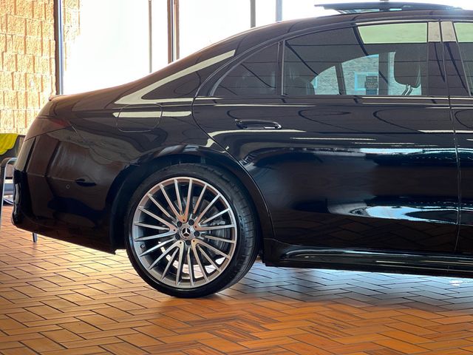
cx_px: 236
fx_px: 1052
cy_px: 178
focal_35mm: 77
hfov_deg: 25.3
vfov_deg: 19.1
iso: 125
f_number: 2.8
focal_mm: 9
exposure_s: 1/40
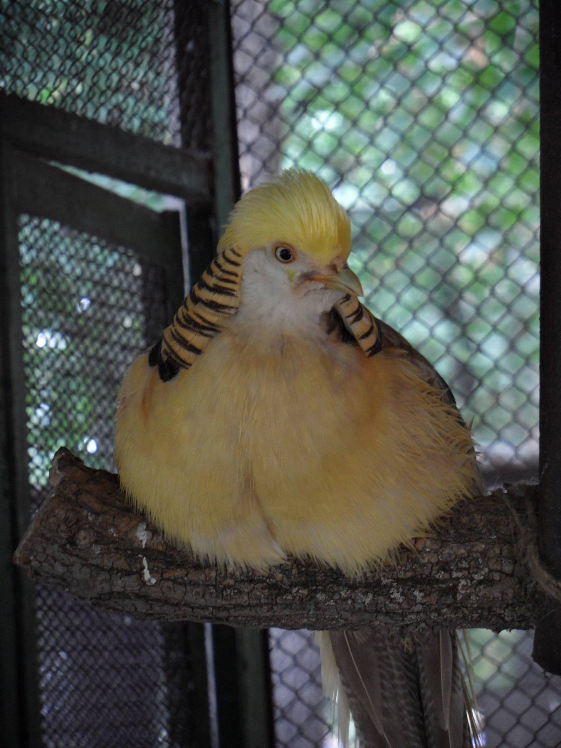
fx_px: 4538
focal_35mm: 210
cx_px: 280
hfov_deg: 7.1
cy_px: 374
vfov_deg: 9.4
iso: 200
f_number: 4.6
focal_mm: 34.8
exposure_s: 1/10
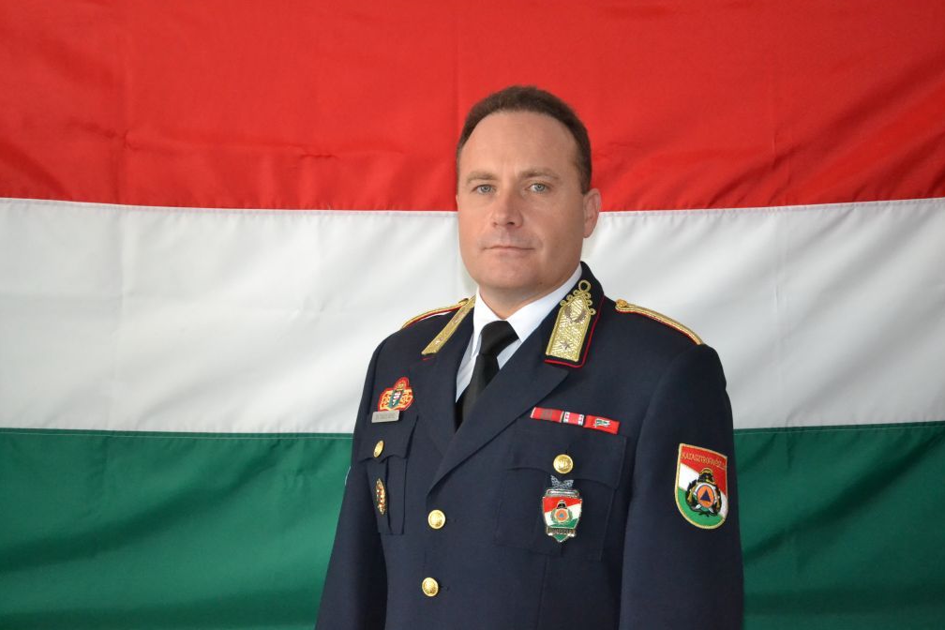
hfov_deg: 31.4
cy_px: 313
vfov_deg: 21.2
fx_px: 1680
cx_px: 477
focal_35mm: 64
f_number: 4.8
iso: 3200
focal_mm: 42
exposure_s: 1/60
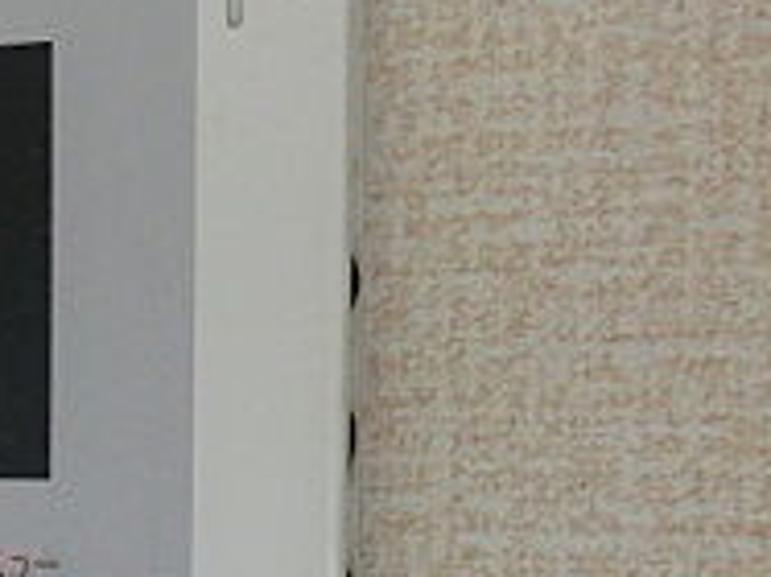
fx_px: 1825
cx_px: -317
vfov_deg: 17.5
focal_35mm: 82
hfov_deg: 20.9
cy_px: 577
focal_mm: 4.3
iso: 80
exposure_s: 1/60
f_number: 3.2
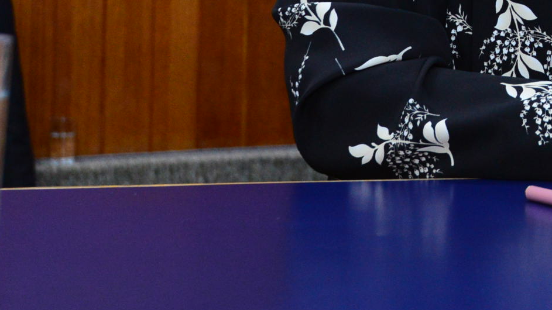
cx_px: 605
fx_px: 1712
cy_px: -105
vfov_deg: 10.1
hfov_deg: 17.7
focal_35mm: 117
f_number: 5.6
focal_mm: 35
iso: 2500
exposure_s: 1/60
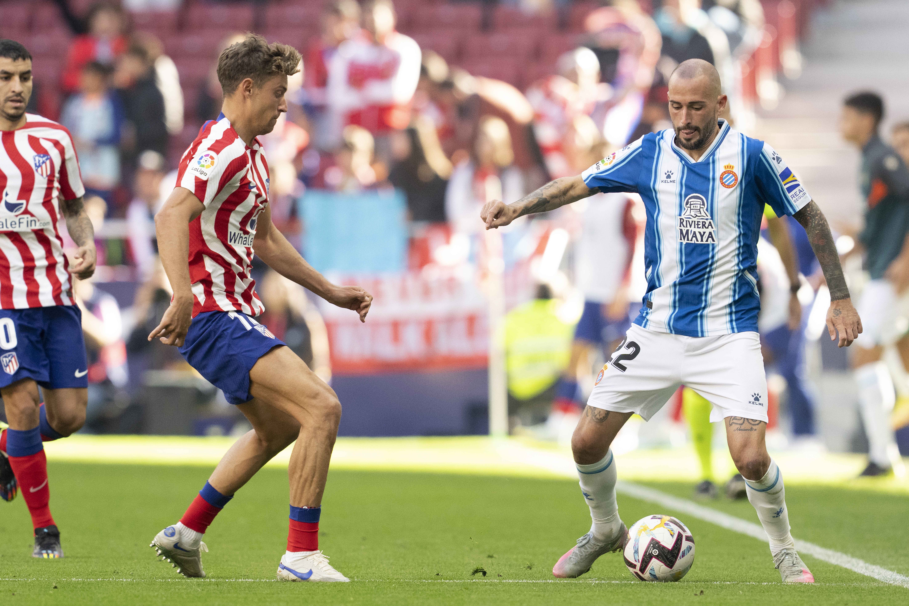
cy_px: 303
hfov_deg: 5.2
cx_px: 454
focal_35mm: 400
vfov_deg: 3.4
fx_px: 10099
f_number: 3.5
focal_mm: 400
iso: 2500
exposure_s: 1/2000
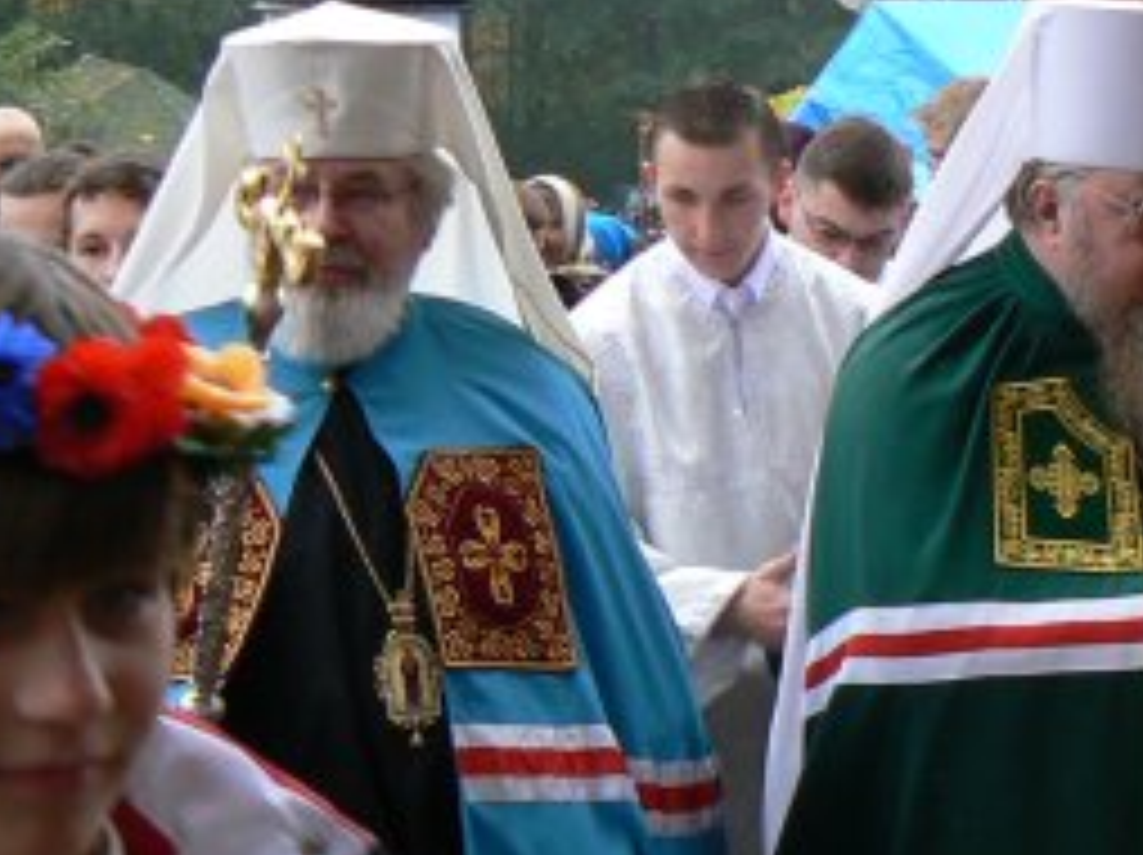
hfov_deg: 15.6
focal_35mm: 126
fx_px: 4157
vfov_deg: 11.7
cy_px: 500
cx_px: 806
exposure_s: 1/60
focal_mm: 6.6
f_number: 2.8
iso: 80
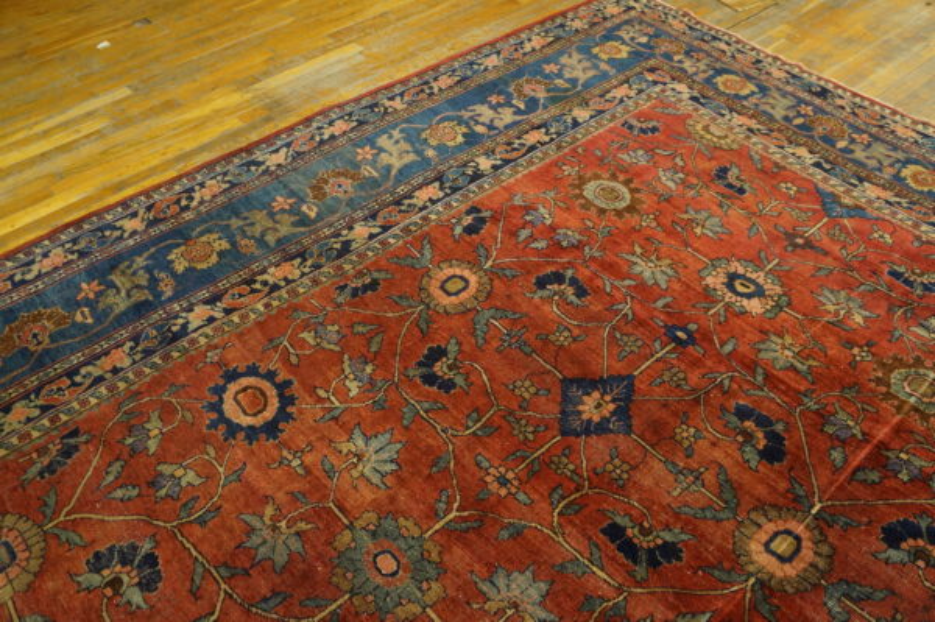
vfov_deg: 45.6
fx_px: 740
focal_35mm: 28
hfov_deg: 64.6
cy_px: 311
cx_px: 468
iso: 1250
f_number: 4
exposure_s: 1/60
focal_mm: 19
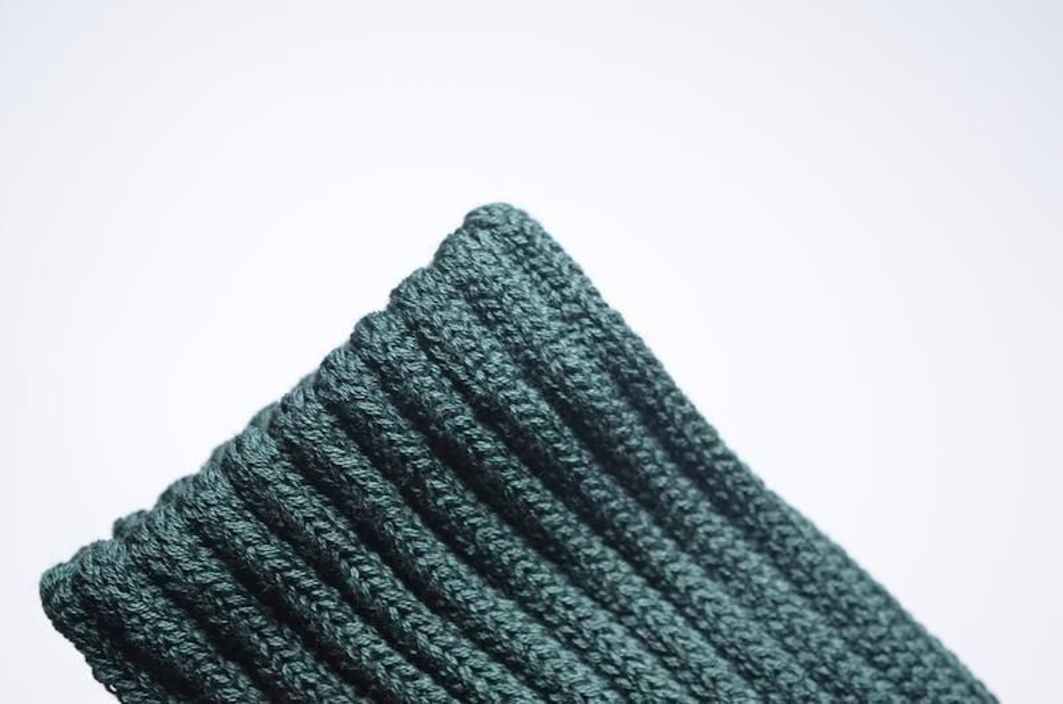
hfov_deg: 33.5
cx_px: 532
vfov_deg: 22.5
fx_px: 1768
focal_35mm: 60
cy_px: 352
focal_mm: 40
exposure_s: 1/125
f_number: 5.6
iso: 800
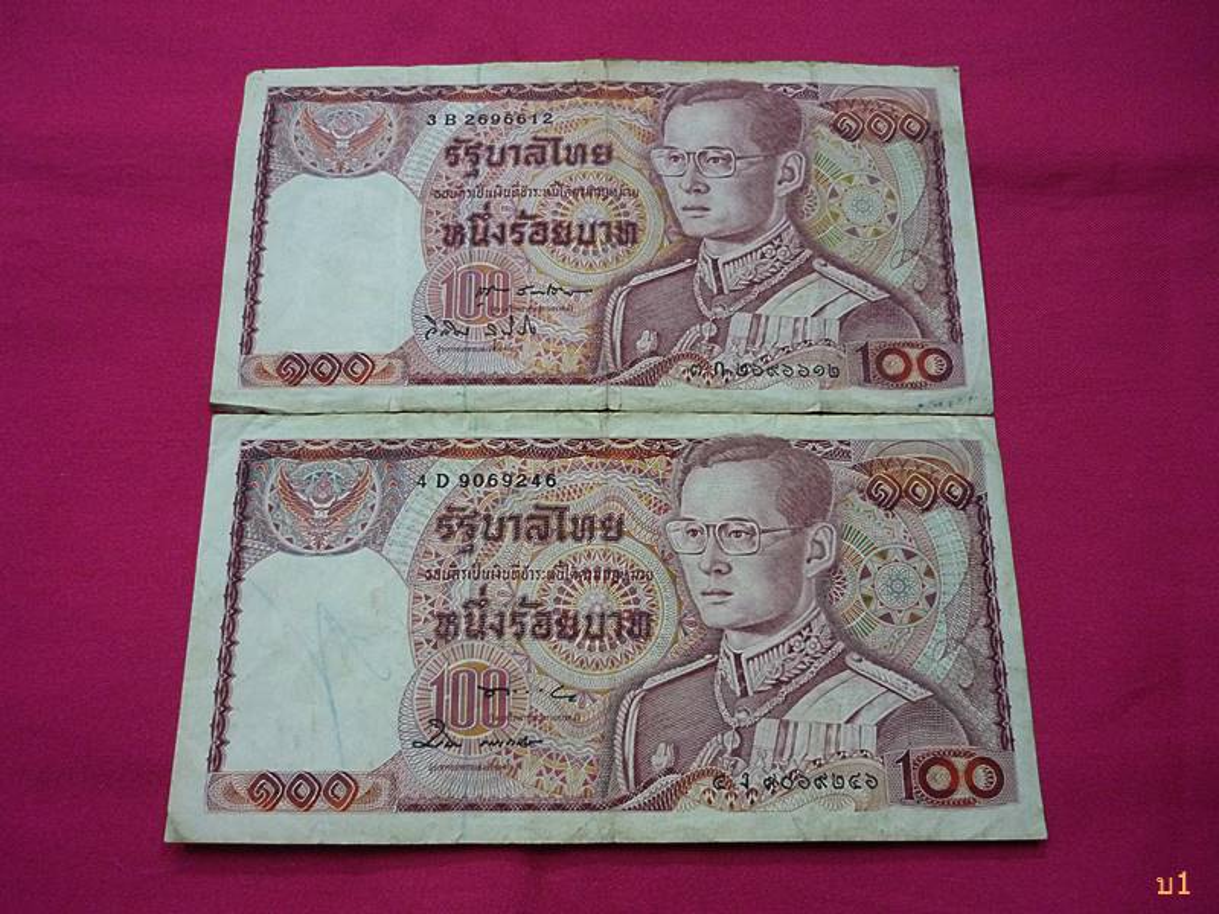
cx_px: 610
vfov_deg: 42.9
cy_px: 457
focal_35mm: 33
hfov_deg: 55.4
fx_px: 1162
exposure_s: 1/15
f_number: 2.8
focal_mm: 5.5
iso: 400
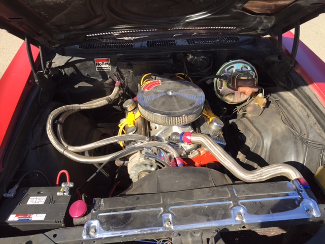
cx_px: 162
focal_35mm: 29
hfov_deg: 61.7
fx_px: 272
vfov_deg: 48.2
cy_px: 122
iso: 32
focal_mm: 4.15
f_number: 2.2
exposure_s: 1/775
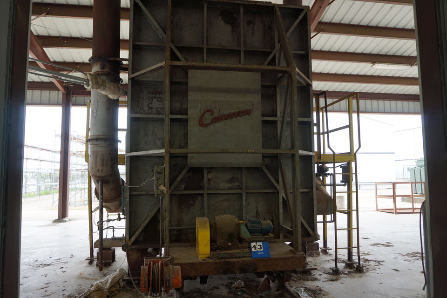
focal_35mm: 26
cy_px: 149
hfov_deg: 70.4
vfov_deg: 50.4
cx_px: 224
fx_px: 317
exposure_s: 1/60
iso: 100
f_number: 4
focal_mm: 17
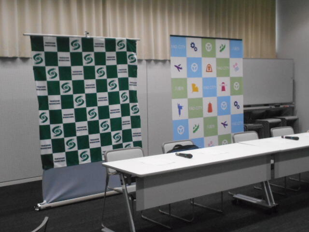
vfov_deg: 29.1
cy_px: 116
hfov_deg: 38.2
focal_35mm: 50
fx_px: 446
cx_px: 154
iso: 800
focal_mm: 8.8
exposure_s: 1/60
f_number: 4.5
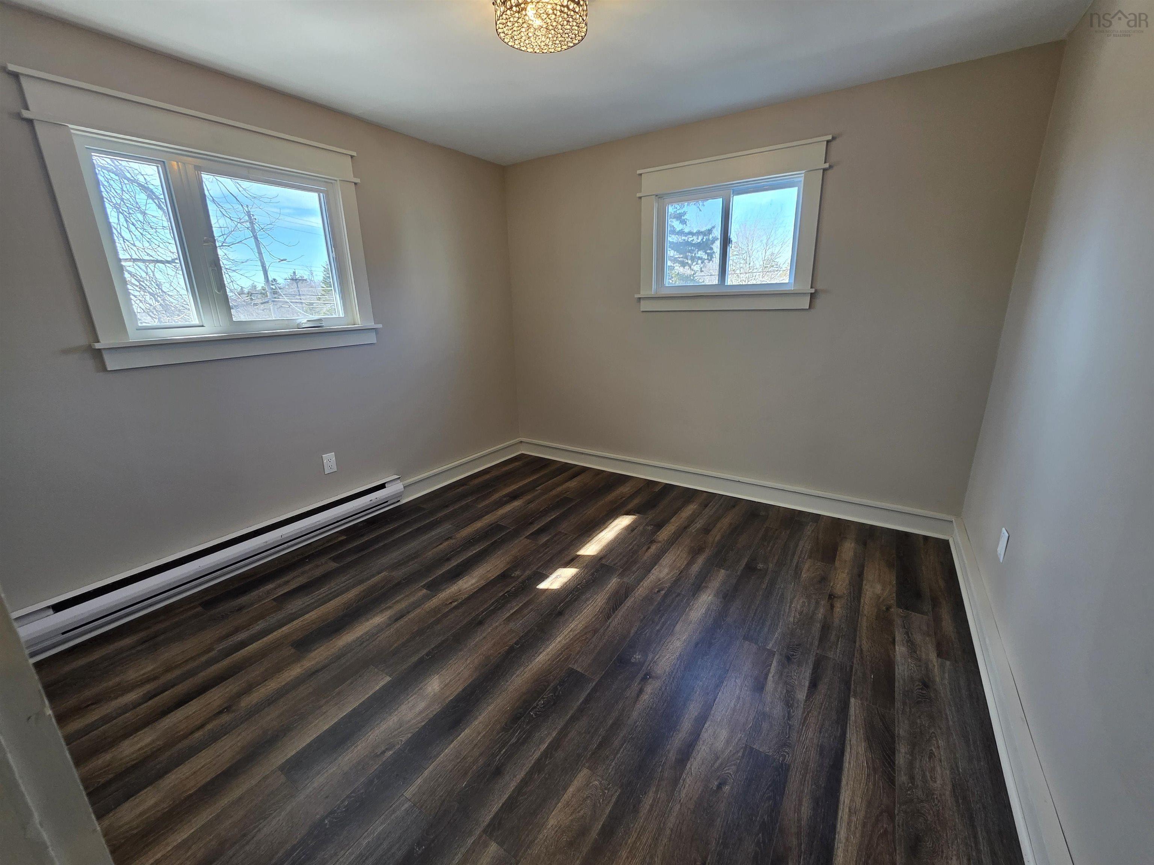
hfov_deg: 106.2
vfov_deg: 89.9
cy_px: 432
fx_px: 433
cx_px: 577
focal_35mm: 13
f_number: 1.9
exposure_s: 1/120
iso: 160
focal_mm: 2.2
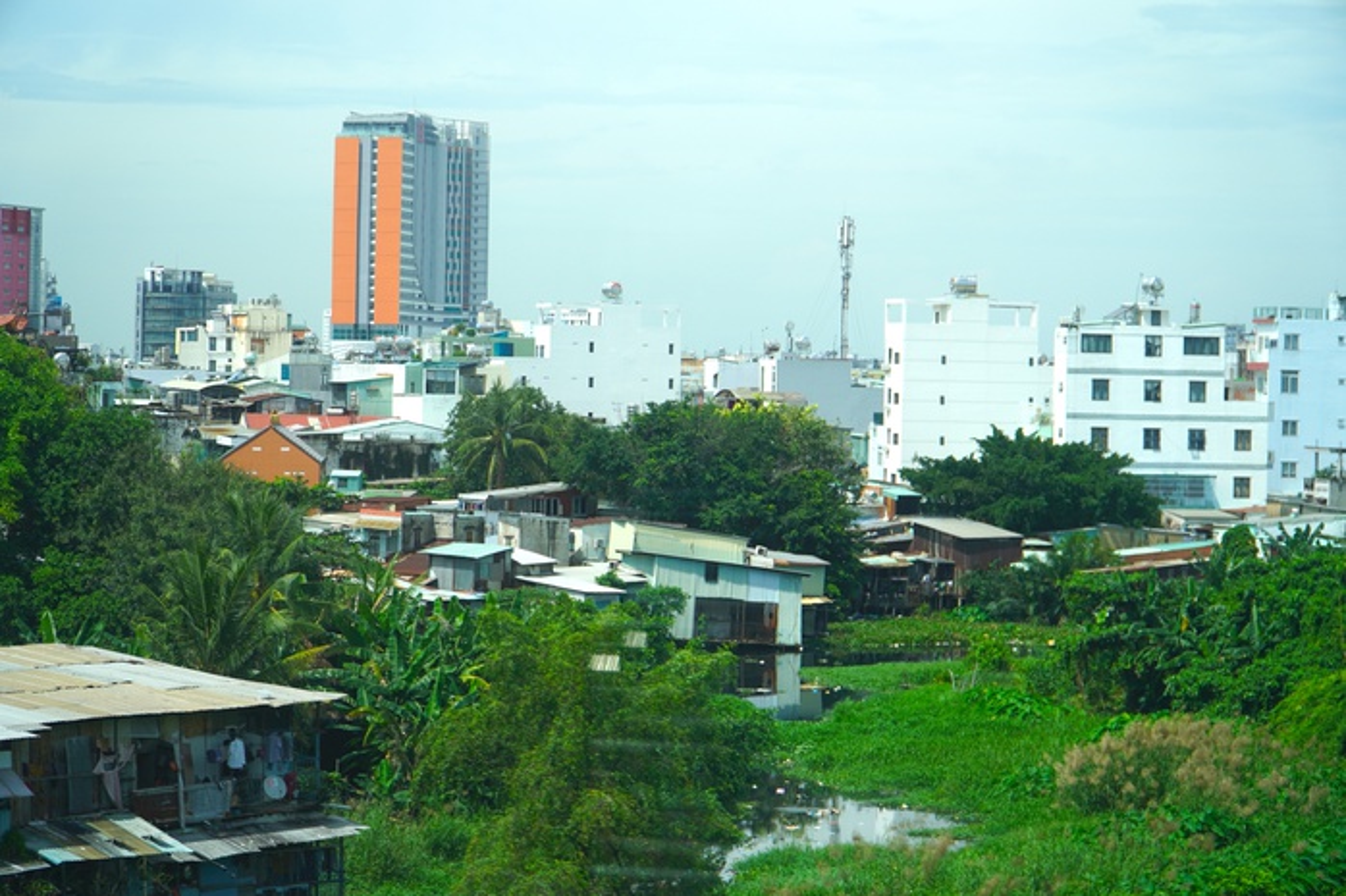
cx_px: 673
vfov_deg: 16.0
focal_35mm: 86
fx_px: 3196
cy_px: 448
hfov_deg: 23.8
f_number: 4.5
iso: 100
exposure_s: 1/200
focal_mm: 57
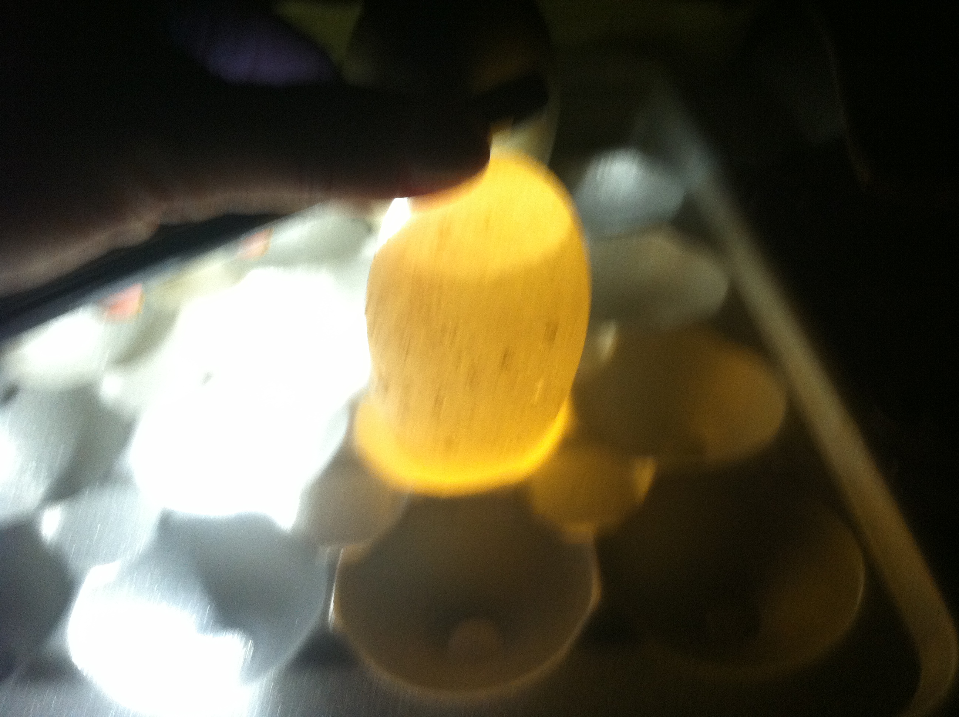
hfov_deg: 52.7
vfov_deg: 40.6
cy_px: 358
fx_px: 968
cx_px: 480
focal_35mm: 35
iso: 200
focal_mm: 3.85
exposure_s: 1/17
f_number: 2.8
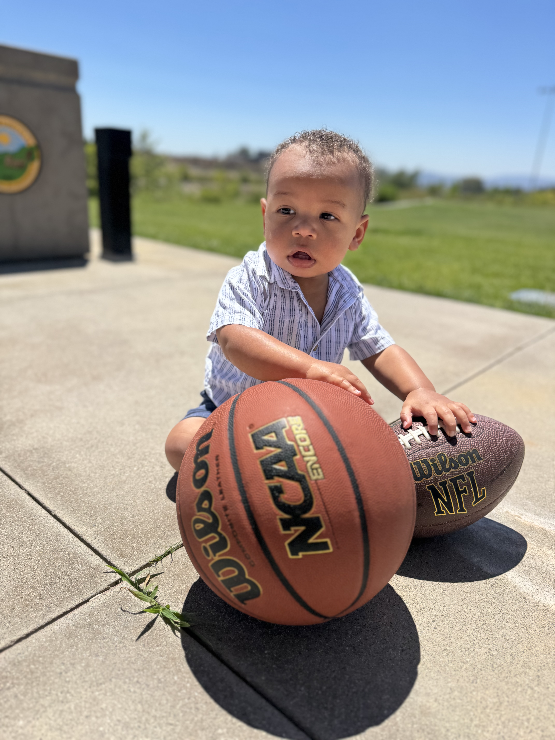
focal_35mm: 24
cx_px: 278
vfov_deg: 71.6
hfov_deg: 56.8
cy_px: 370
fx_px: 513
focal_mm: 6.76
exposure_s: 1/4608
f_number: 1.78
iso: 80
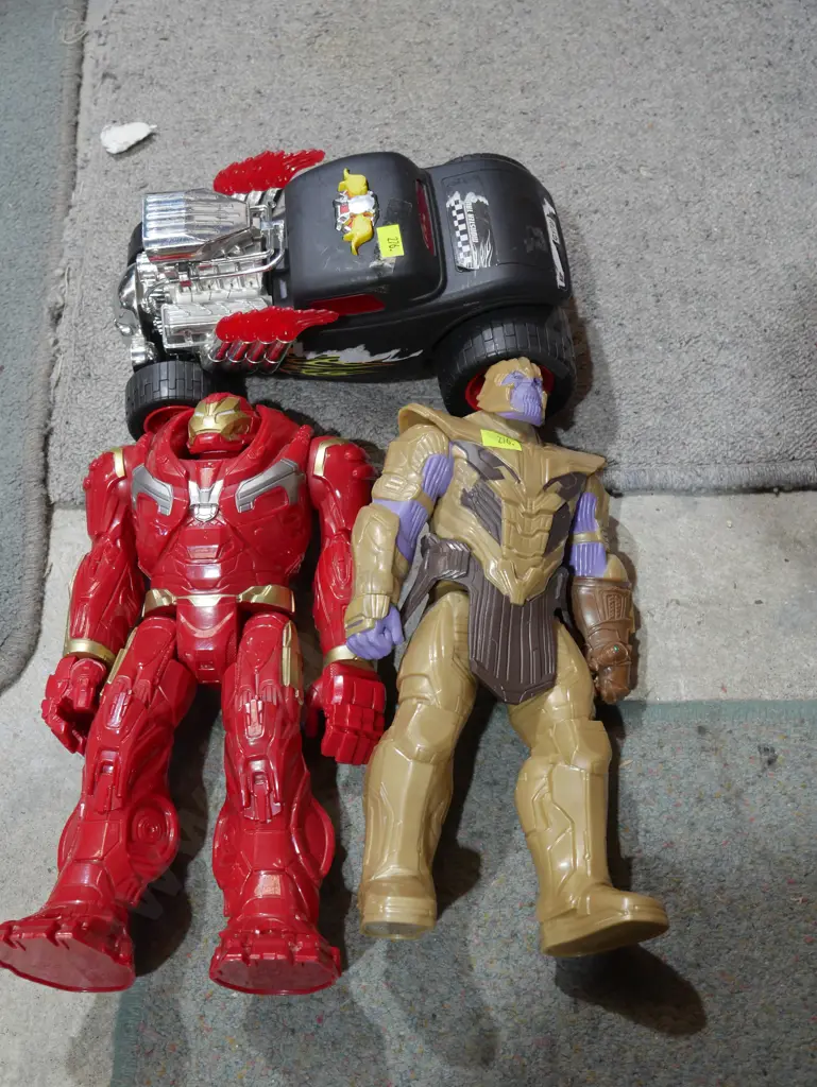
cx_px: 408
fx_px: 1258
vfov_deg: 46.8
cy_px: 544
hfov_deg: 36.0
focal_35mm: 40
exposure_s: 1/60
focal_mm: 20
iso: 500
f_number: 4.4
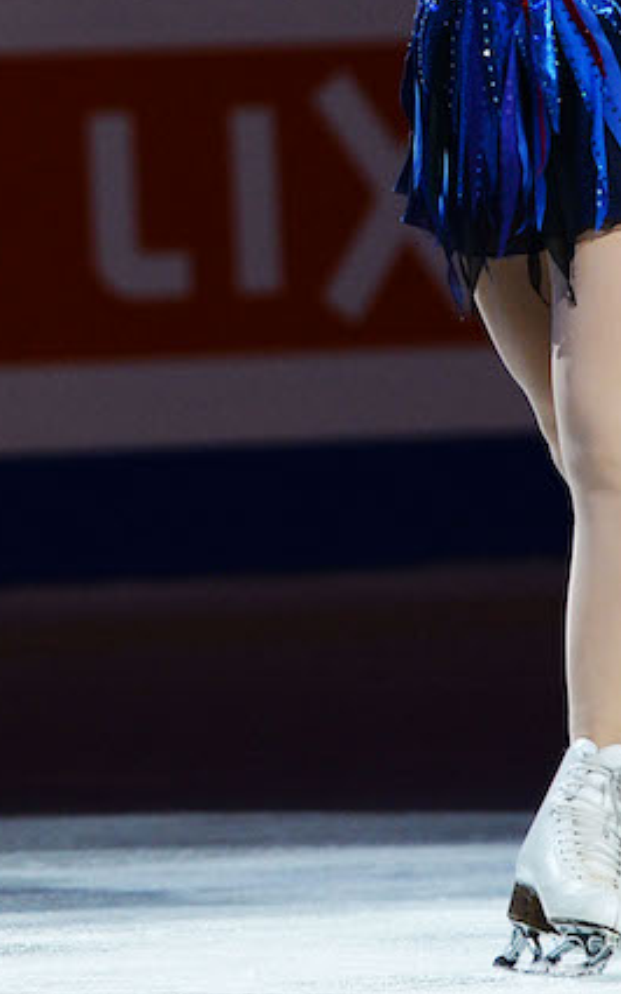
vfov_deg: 3.4
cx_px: -27
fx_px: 16827
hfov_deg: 2.1
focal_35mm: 621
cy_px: -117
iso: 1250
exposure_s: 1/500
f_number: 3.2
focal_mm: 160
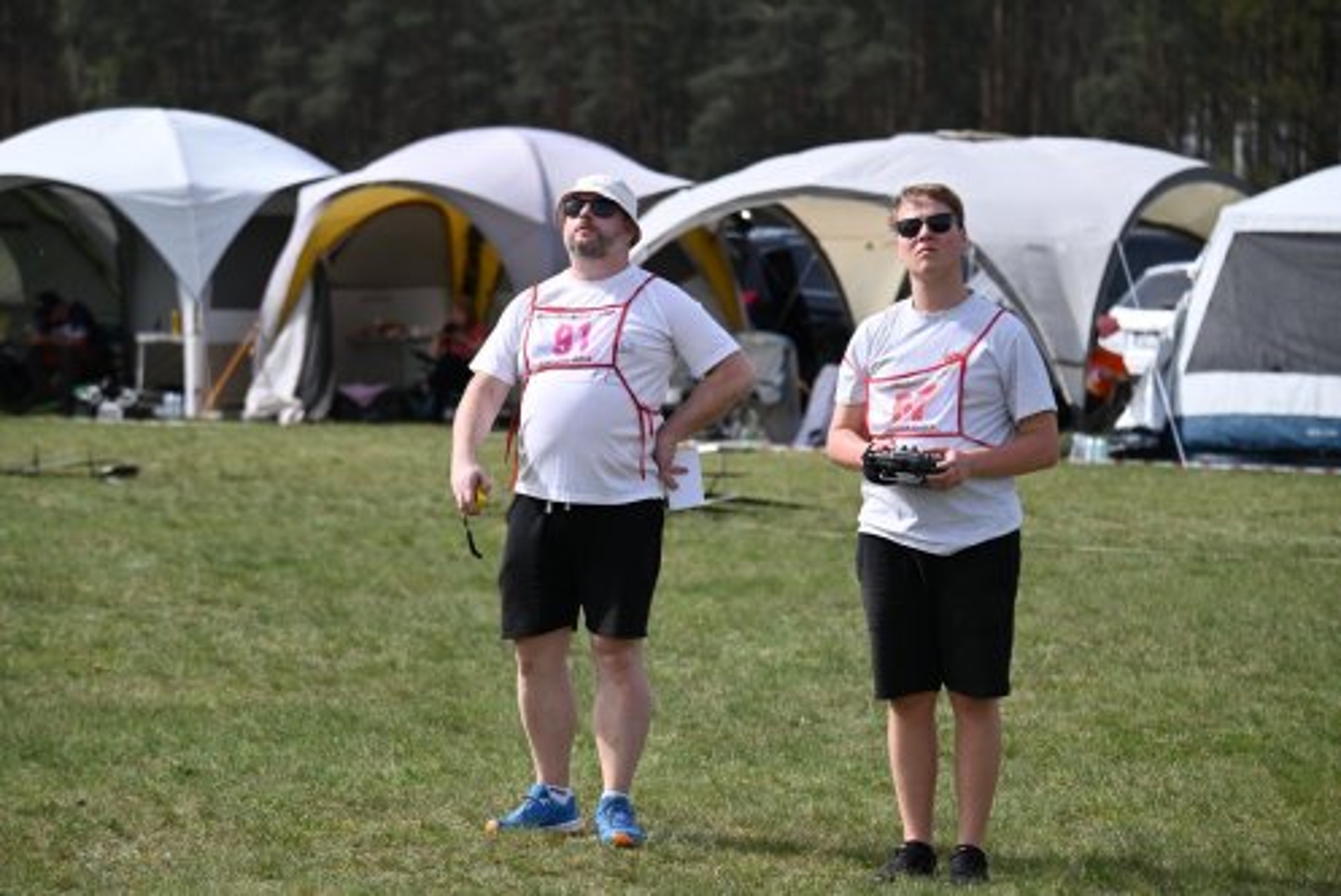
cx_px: 670
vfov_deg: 7.4
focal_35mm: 185
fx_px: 6895
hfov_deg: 11.1
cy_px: 448
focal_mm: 185
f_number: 5.3
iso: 320
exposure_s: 1/2000
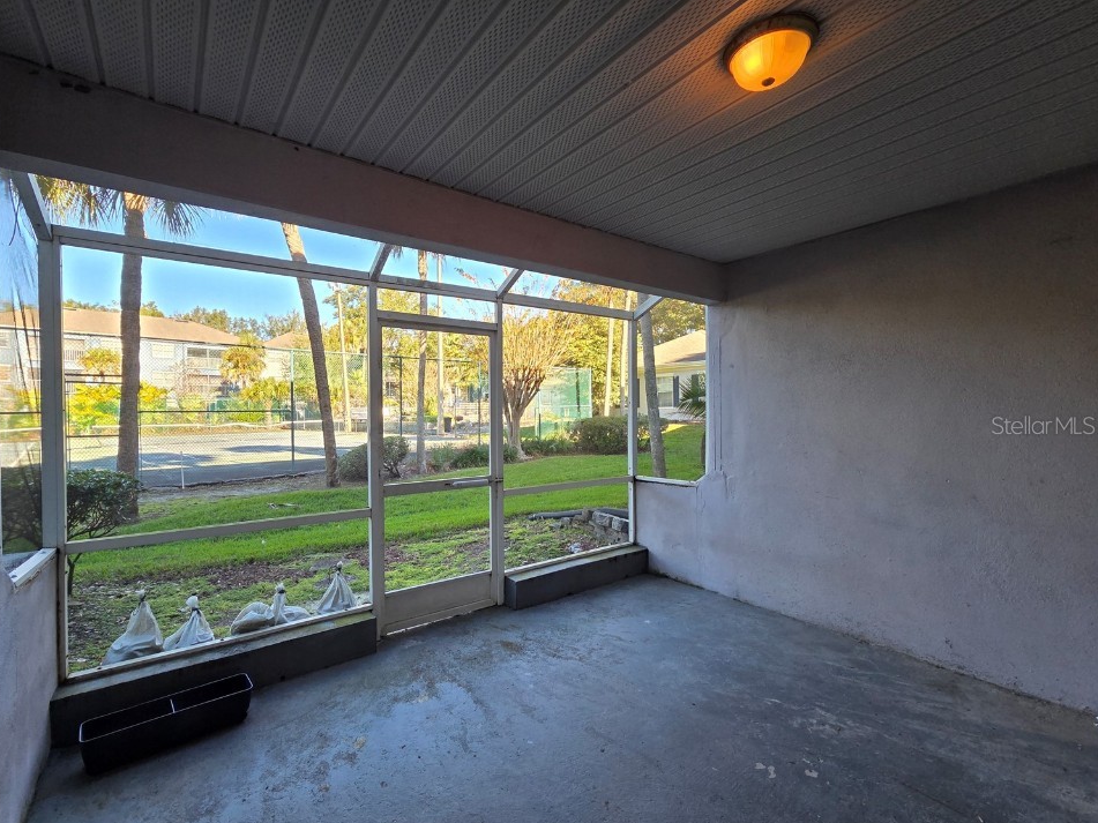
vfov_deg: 85.6
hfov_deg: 101.9
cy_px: 425
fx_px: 444
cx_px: 509
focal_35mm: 14
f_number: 2.2
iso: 64
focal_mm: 2.2
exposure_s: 1/120
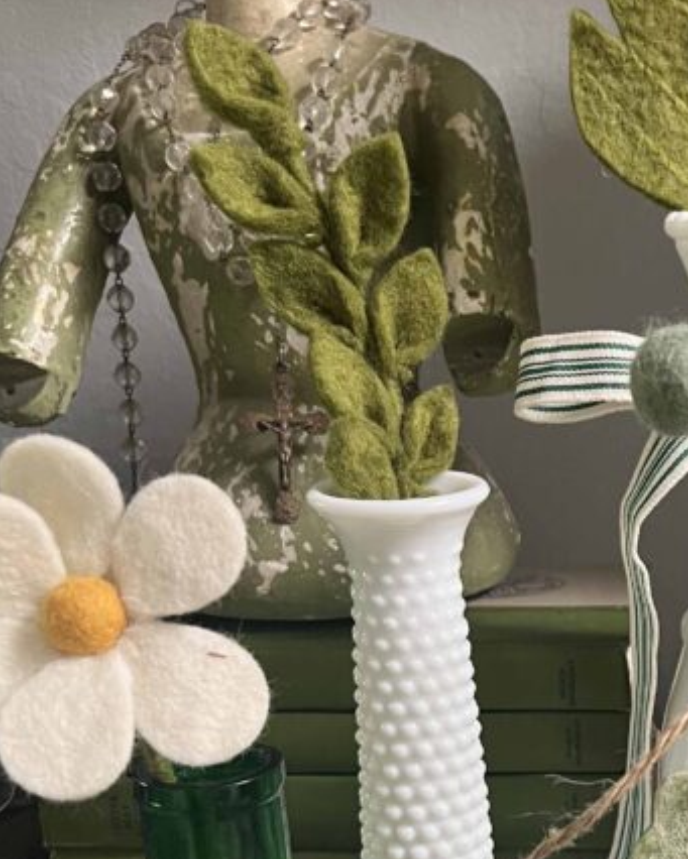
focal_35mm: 61
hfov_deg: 23.8
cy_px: 696
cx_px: 706
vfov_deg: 30.2
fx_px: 1552
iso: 125
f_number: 1.5
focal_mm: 5.7
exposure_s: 1/97
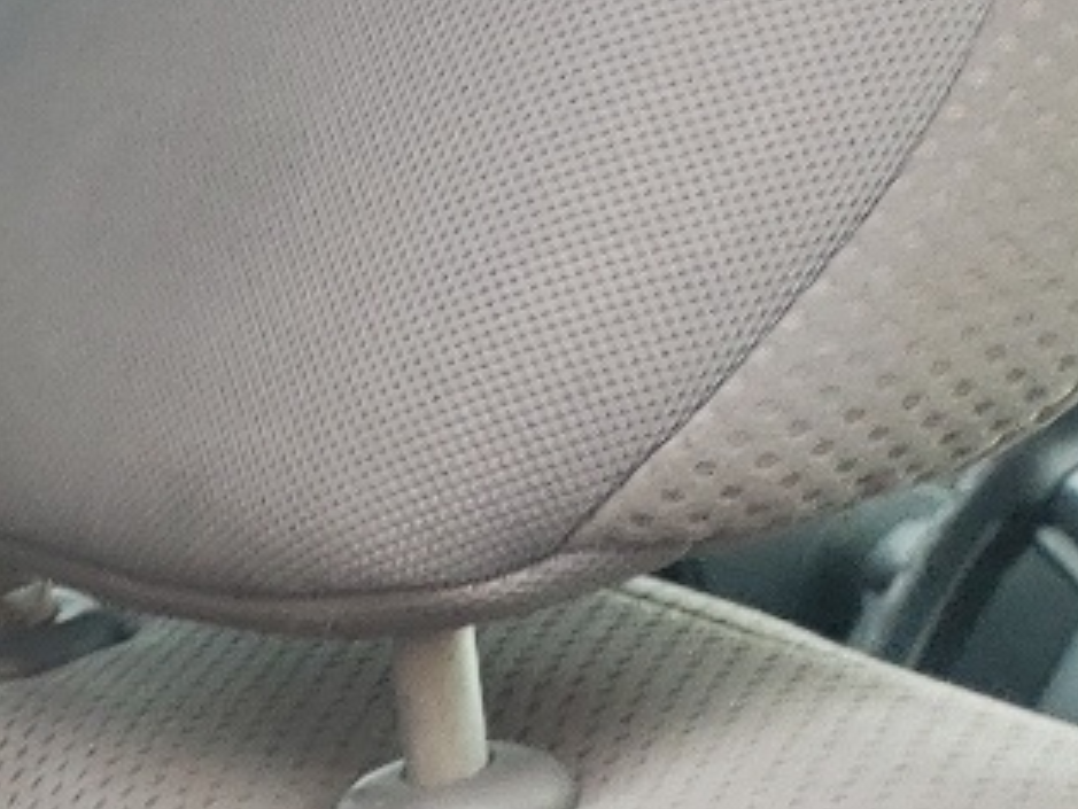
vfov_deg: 10.0
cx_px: -1329
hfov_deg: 12.4
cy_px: 1852
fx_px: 4143
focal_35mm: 133
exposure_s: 1/185
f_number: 1.5
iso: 50
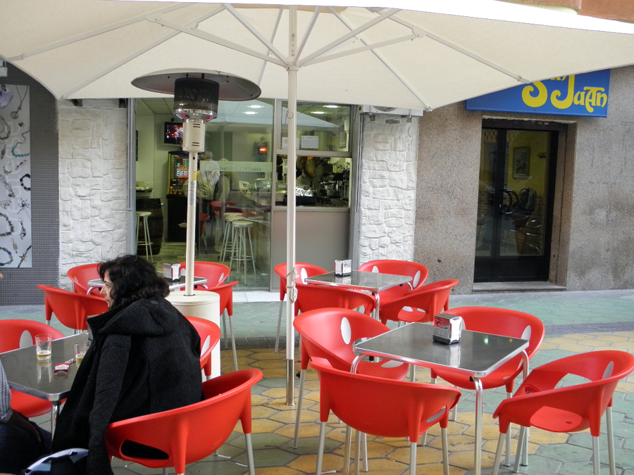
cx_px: 317
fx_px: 604
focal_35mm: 33
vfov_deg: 42.9
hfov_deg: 55.4
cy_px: 238
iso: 200
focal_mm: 5.9
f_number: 3.6
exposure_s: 1/30
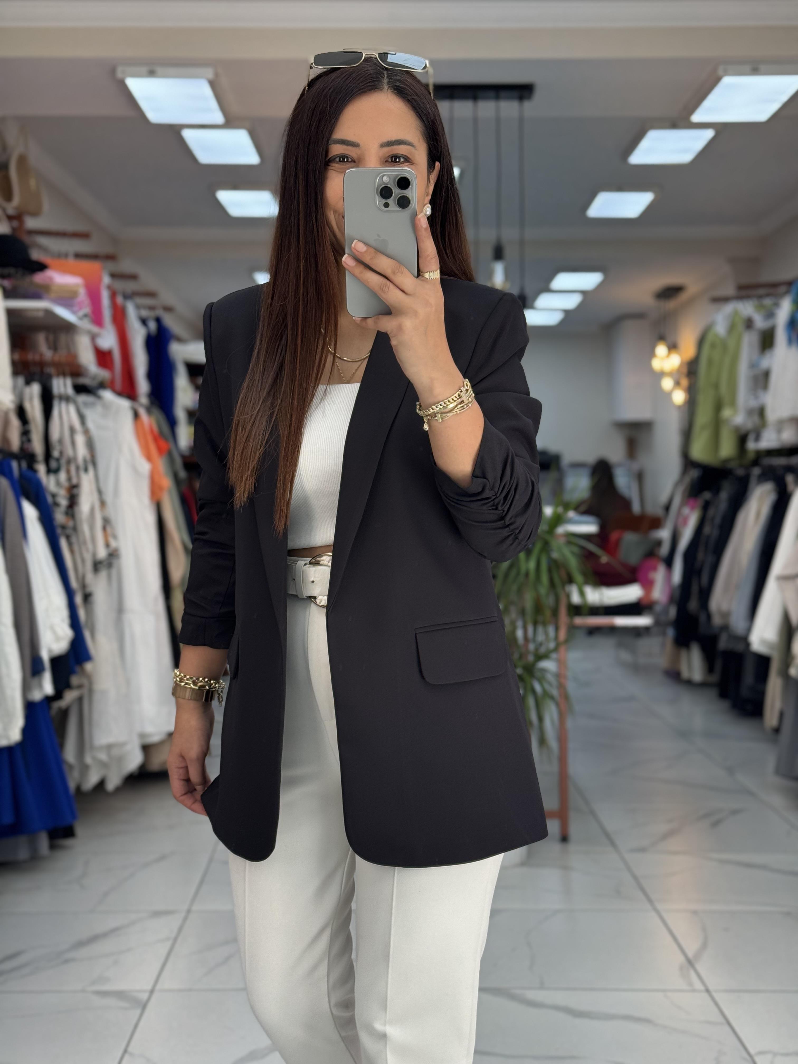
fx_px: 1475
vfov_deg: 39.7
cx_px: 399
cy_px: 532
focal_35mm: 48
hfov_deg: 30.3
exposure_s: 1/100
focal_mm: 6.76
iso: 64
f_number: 1.78
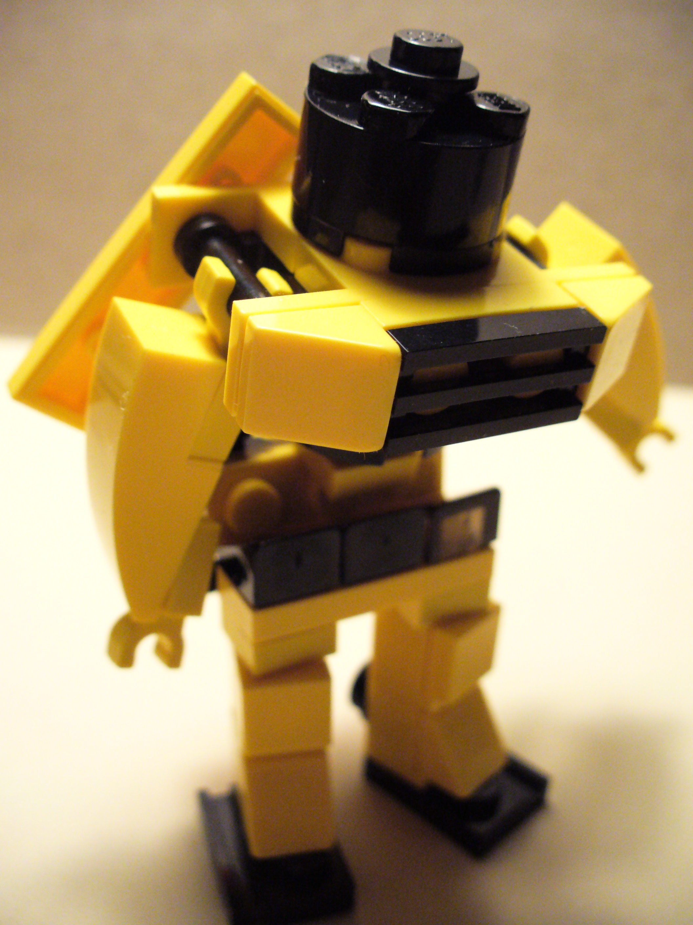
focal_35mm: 37
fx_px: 988
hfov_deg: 38.7
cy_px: 462
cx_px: 346
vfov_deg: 50.1
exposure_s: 1/80
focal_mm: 6.1
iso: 400
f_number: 2.8
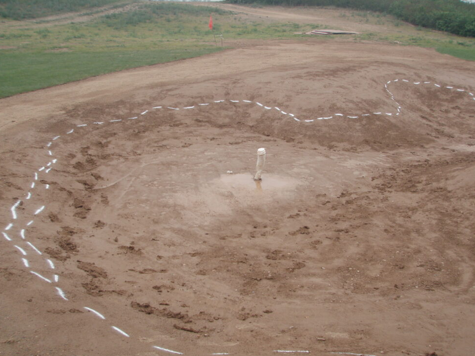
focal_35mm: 40
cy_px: 183
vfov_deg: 36.0
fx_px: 549
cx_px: 239
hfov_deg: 46.8
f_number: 3.5
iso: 80
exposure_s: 1/500
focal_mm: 6.7
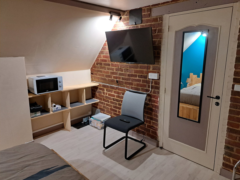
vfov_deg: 56.8
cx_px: 120
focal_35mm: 24
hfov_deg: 71.6
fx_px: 166
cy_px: 90
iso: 320
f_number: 1.8
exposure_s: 1/60
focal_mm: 5.23
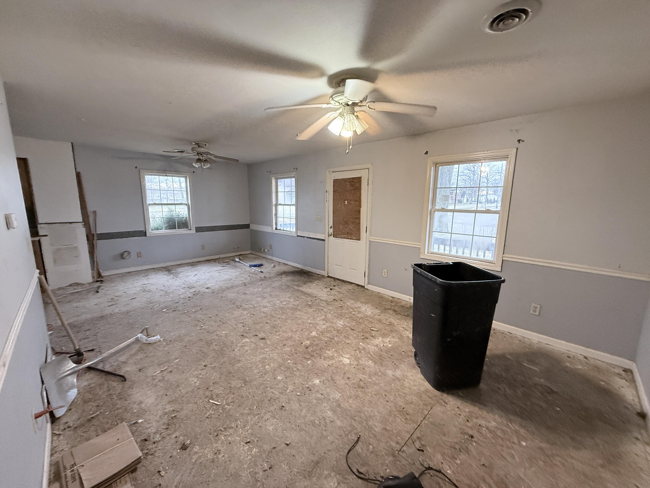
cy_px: 244
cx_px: 325
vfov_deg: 85.7
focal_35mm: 14
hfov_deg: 102.1
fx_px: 263
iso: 500
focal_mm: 2.22
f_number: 2.2
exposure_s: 1/120
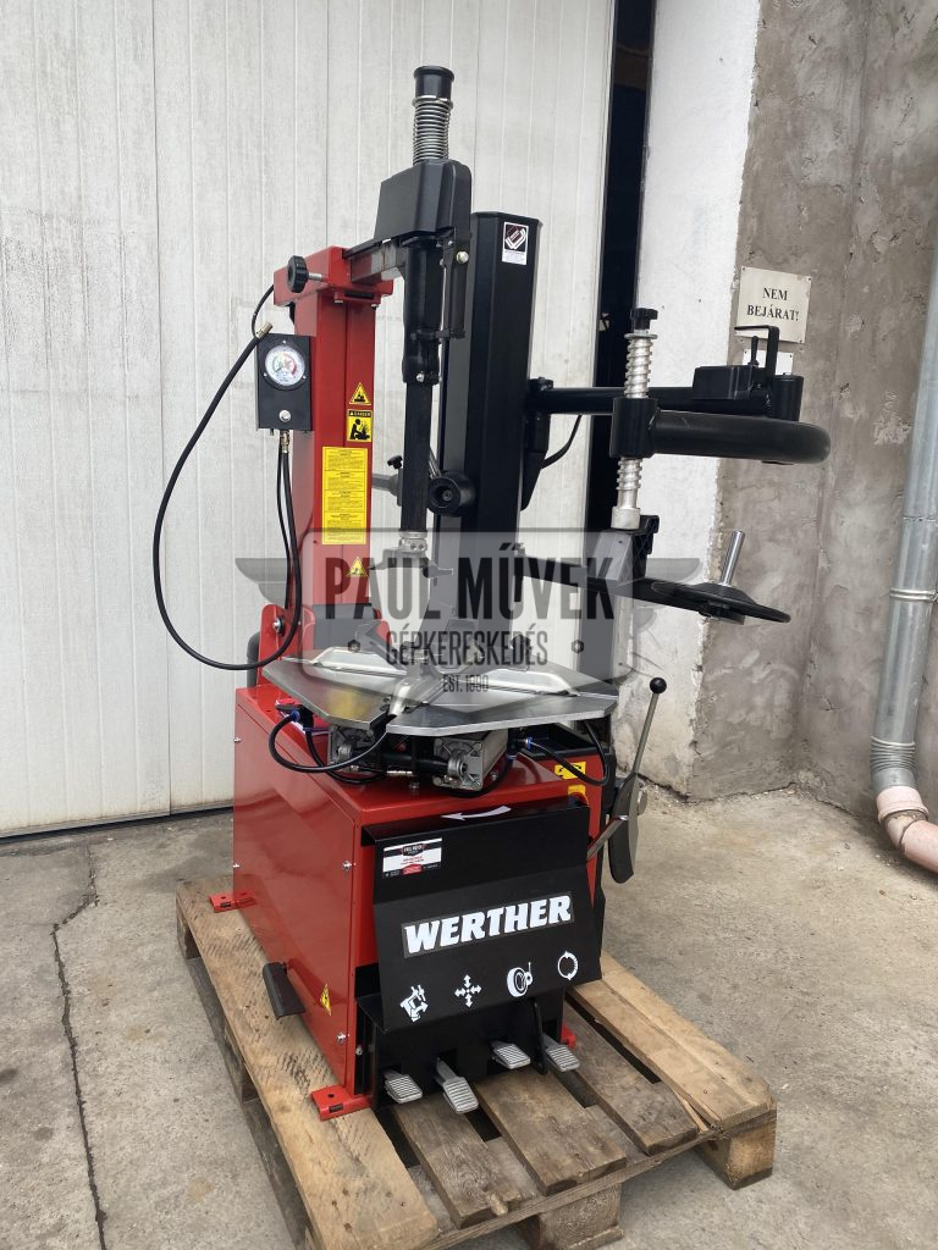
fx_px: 939
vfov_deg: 67.3
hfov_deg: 53.1
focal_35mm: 26
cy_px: 625
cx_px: 469
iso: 32
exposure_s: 1/333
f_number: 1.8
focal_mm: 4.25
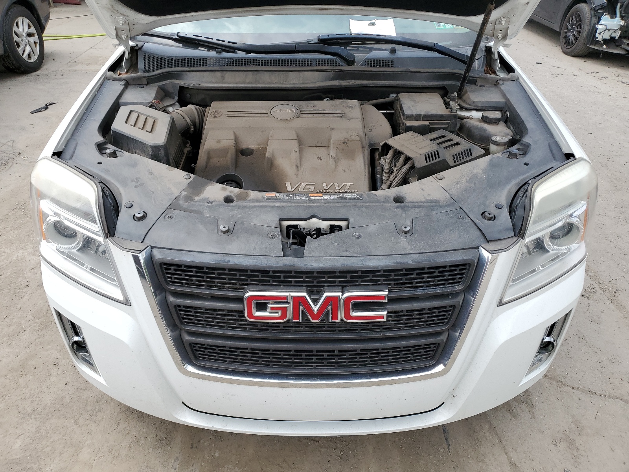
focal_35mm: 26
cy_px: 236
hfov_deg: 67.3
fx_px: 472
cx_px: 314
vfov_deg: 53.1
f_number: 1.5
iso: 50
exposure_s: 1/1250
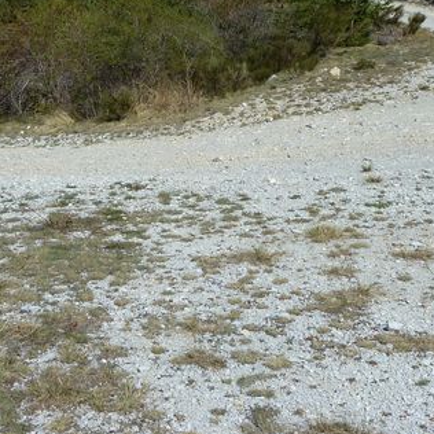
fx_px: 794
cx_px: 174
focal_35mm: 56
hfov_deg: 30.5
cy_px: 32
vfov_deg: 29.1
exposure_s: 1/500
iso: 80
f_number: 5.6
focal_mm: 4.1
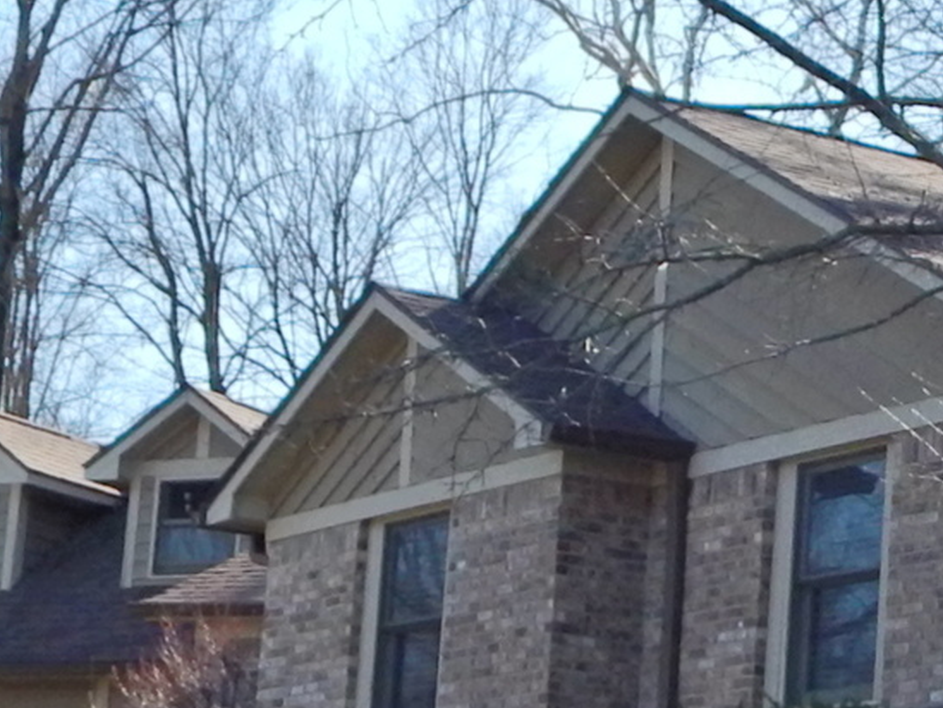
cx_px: 950
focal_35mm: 123
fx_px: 3351
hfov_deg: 15.7
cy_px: 466
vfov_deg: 12.0
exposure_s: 1/800
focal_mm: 4
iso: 125
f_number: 3
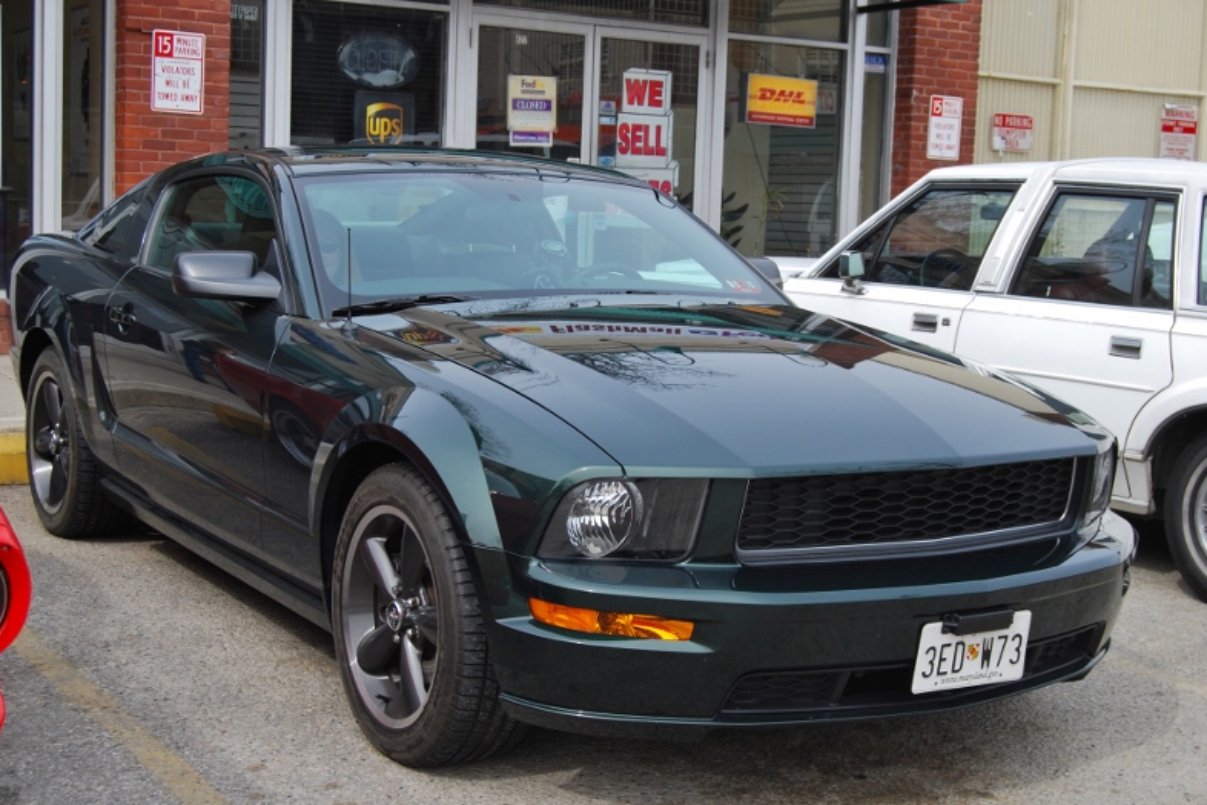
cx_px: 610
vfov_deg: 25.3
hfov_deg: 37.2
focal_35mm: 54
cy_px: 399
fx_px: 1794
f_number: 8
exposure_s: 1/250
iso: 200
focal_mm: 35
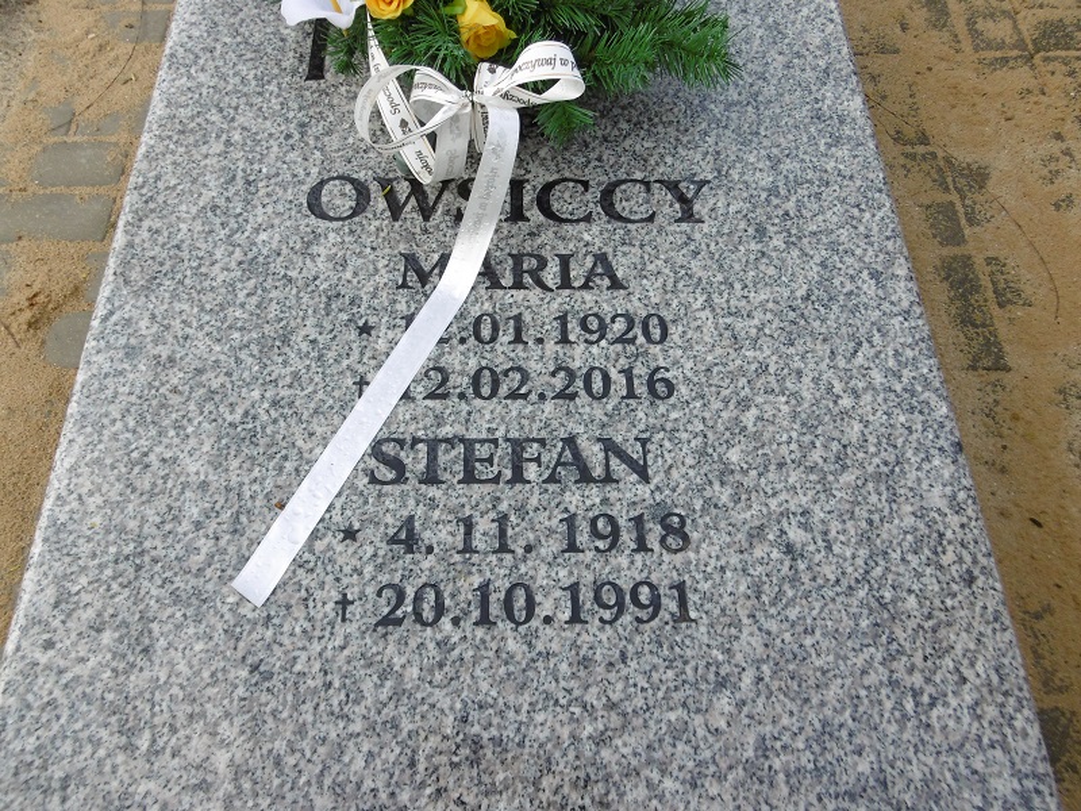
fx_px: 749
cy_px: 406
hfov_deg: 71.6
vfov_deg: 56.8
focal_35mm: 24
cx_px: 540
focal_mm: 4.3
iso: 100
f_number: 3.1
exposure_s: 1/500
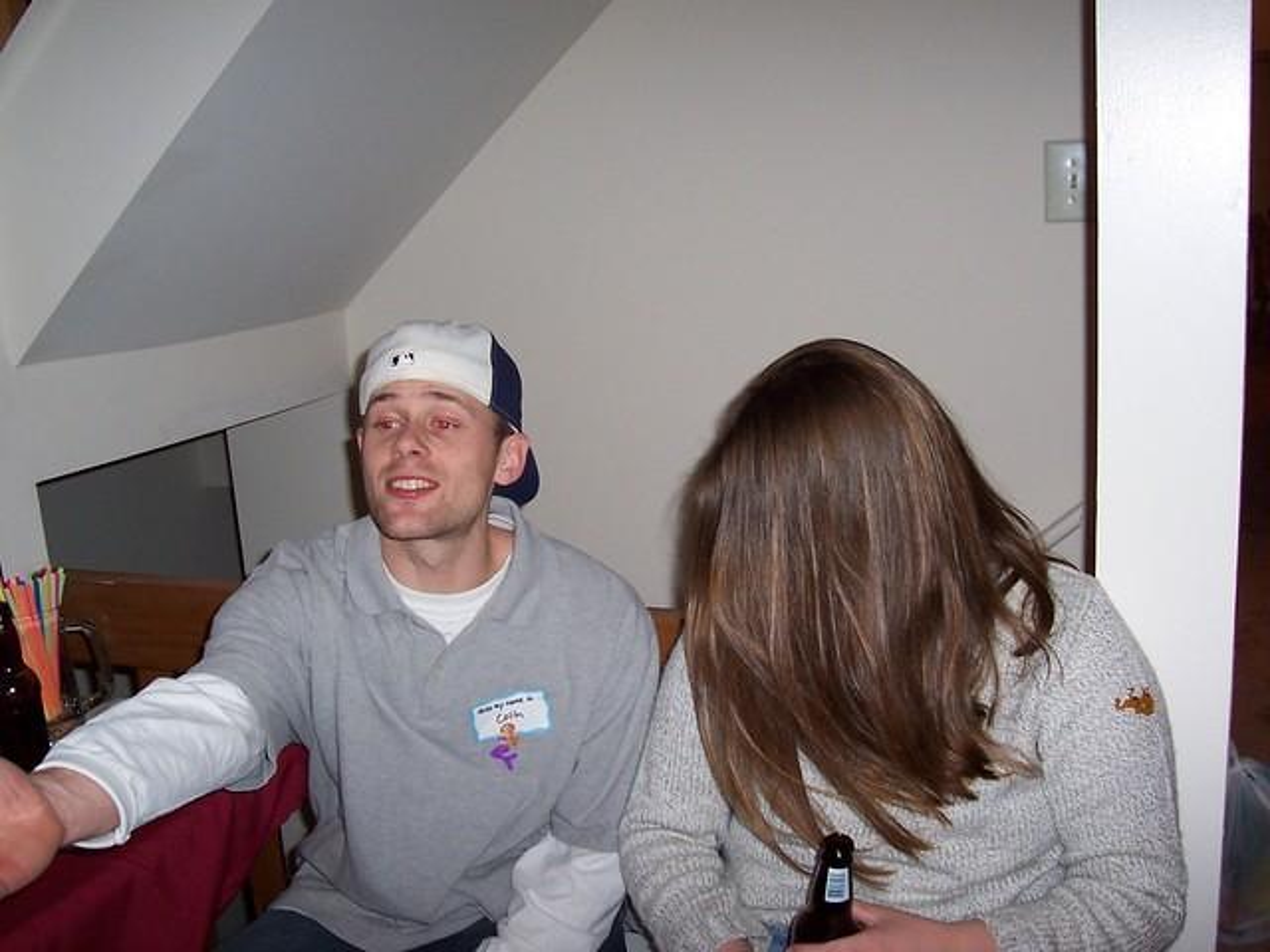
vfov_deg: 38.7
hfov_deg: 50.1
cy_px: 476
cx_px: 635
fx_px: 1357
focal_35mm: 37
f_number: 2.8
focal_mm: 5.6
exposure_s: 1/60
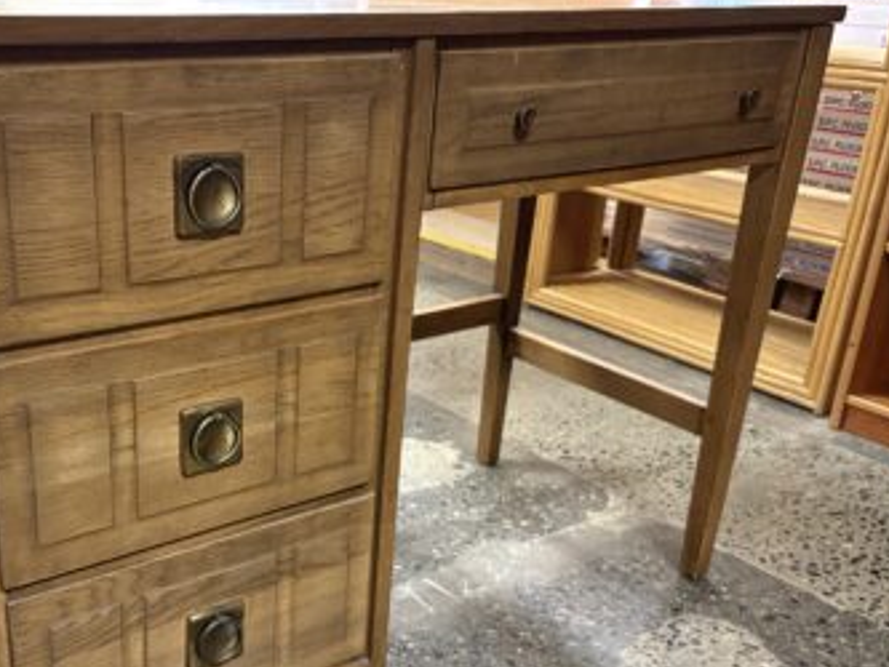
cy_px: 420
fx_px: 1002
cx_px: 267
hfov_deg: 46.8
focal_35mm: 39
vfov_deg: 36.6
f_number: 1.6
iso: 500
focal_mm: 5.96
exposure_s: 1/60
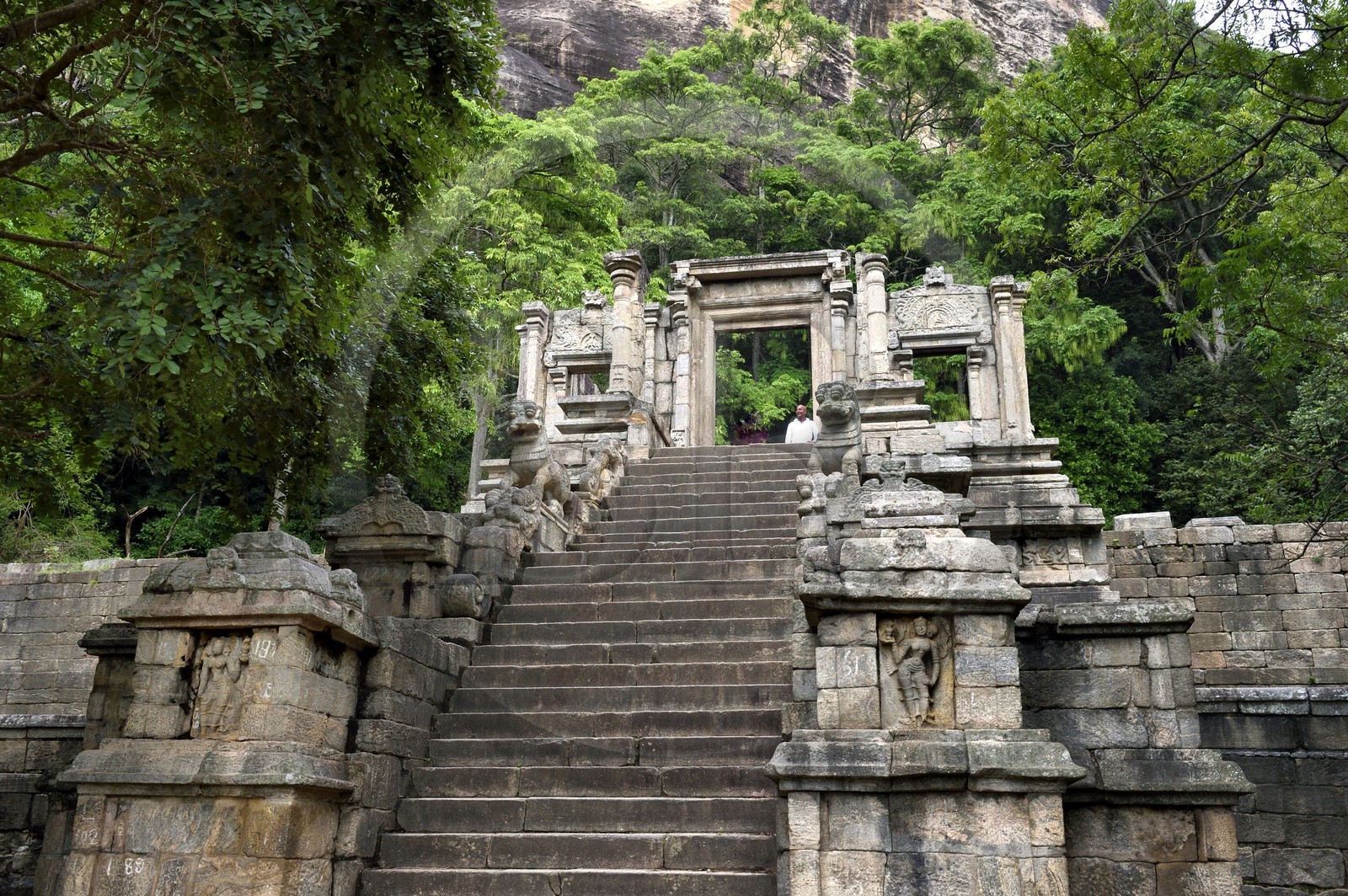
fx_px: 1197
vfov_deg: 41.0
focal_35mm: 32
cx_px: 674
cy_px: 448
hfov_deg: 58.8
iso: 800
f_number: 16
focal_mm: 32
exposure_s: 1/160
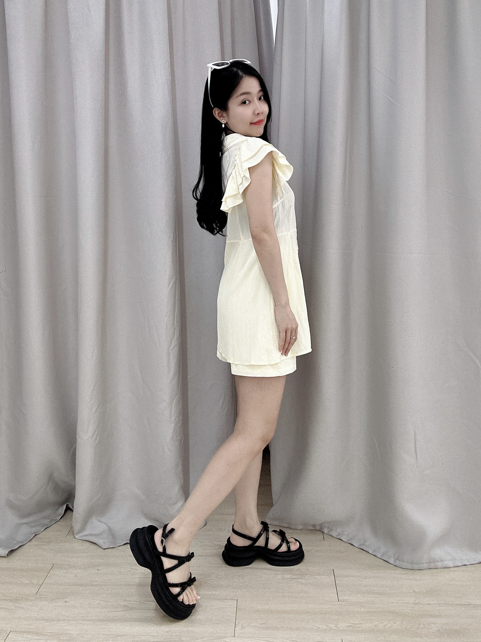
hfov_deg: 58.9
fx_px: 426
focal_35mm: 23
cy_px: 321
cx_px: 240
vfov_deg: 73.9
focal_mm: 2.69
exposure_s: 1/50
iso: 80
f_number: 1.9
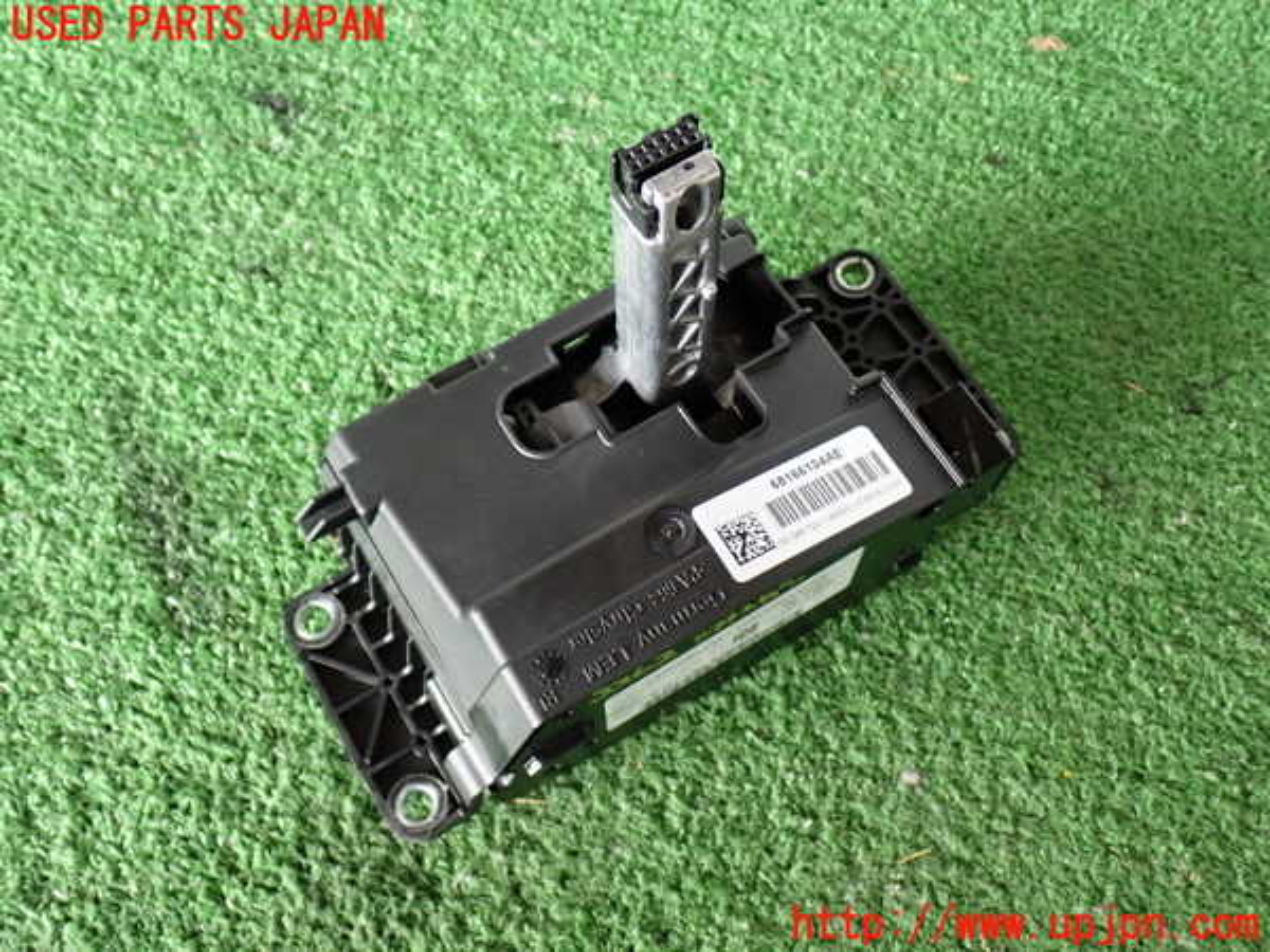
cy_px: 476
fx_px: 1394
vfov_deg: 37.7
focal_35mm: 38
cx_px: 635
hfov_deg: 49.0
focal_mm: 6.83
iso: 320
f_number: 2.7
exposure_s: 1/40
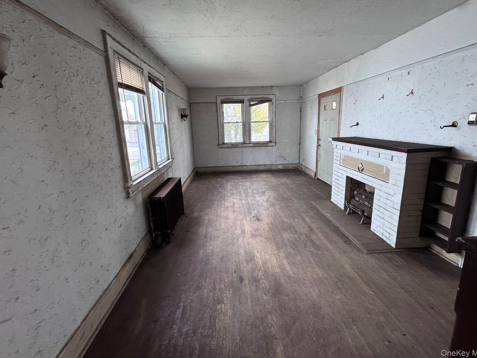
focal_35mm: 15
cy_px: 167
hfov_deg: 98.2
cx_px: 236
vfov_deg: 81.7
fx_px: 207
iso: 320
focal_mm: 2.22
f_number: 2.2
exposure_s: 1/70
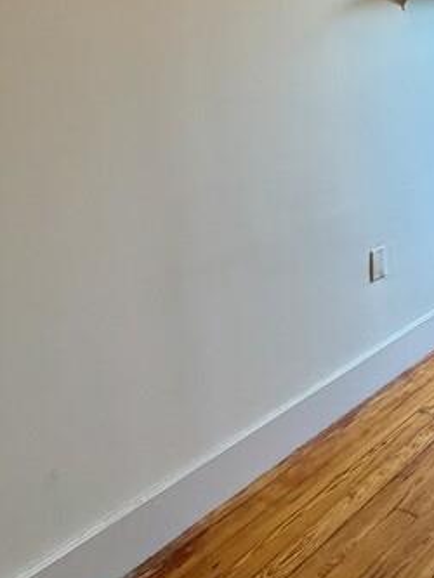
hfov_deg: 27.4
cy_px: 73
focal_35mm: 42
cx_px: 594
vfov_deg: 41.7
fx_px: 702
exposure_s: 1/60
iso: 200
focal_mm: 2.22
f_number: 2.2
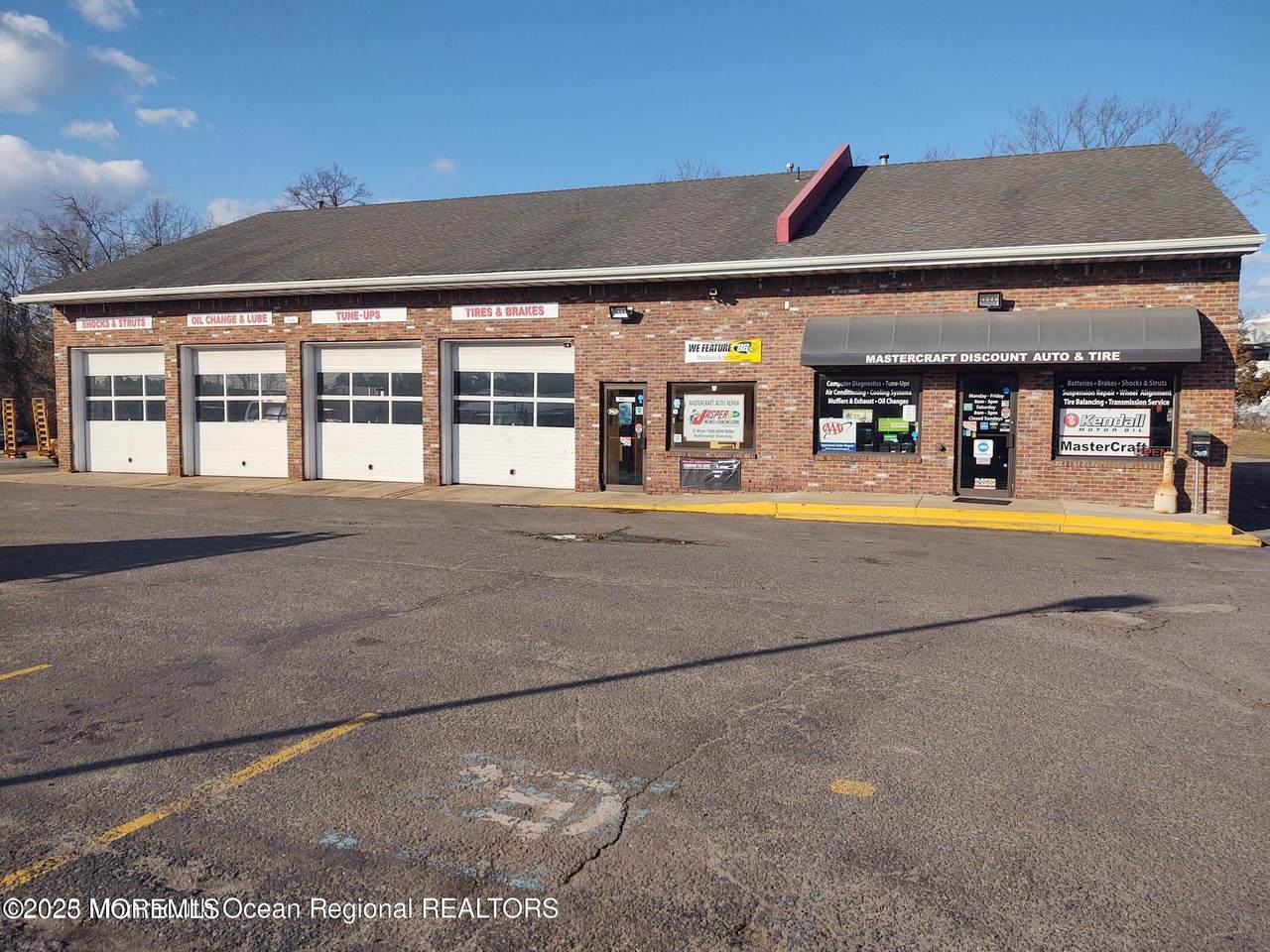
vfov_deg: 51.4
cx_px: 635
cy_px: 476
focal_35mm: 27
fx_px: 991
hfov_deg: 65.3
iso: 100
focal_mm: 4.75
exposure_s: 1/6356
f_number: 1.7
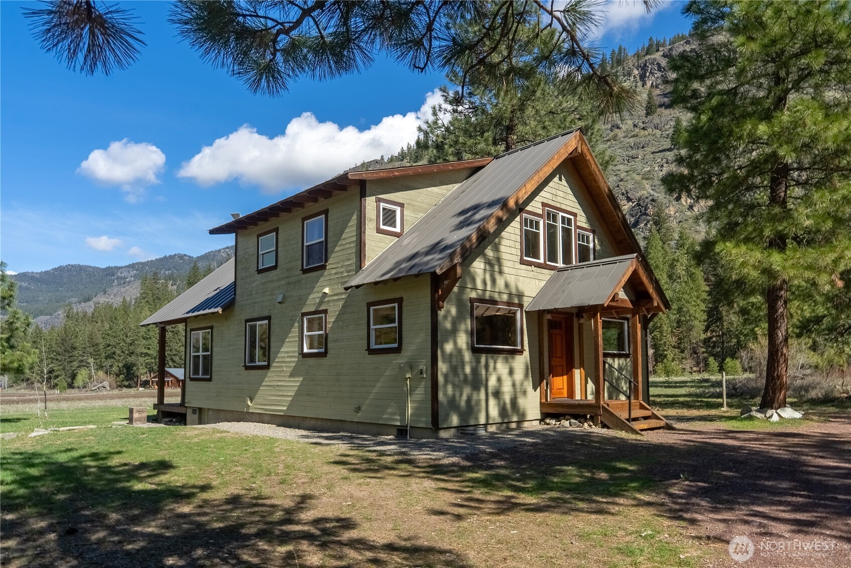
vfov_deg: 53.2
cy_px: 284
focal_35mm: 24
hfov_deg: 73.7
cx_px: 426
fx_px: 568
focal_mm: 24
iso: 100
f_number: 8
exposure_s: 1/3200
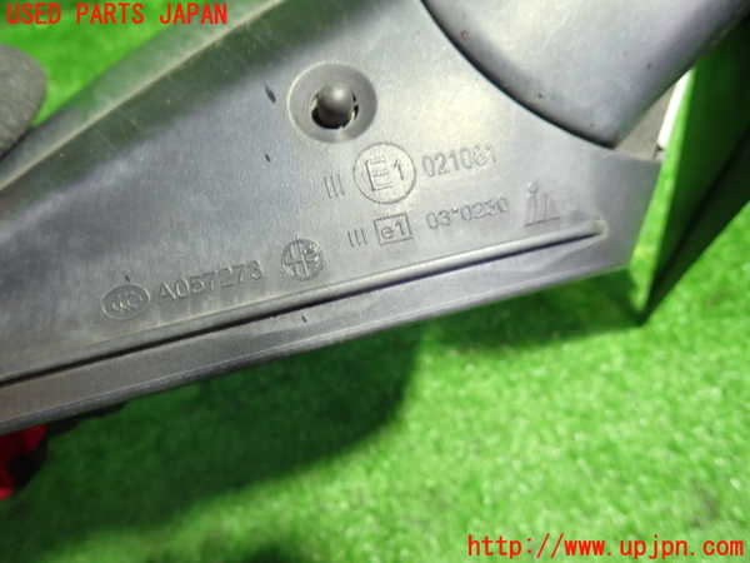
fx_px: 542
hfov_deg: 69.4
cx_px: 375
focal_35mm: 25
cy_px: 282
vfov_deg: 54.9
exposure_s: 1/30
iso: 500
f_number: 2
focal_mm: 4.5
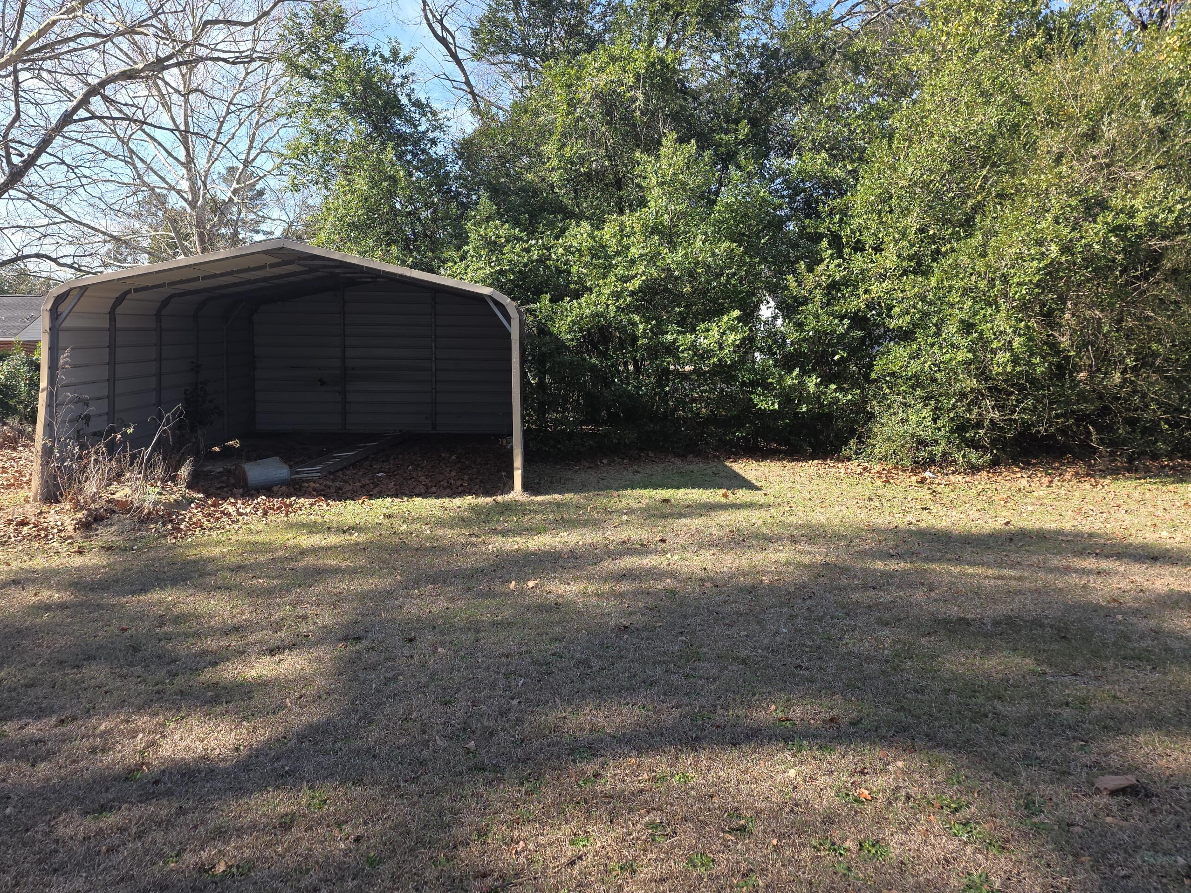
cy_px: 414
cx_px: 541
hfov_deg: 65.2
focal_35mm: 27
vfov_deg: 51.3
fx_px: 929
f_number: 1.7
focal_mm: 6.25
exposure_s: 1/249
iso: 12
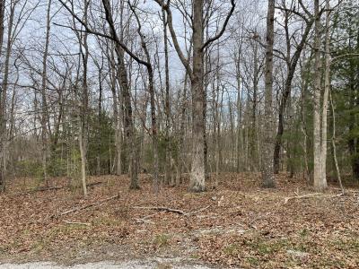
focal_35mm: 26
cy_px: 134
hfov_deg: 67.3
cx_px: 180
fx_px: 270
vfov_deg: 53.1
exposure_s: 1/421
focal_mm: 4.2
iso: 32
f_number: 1.6
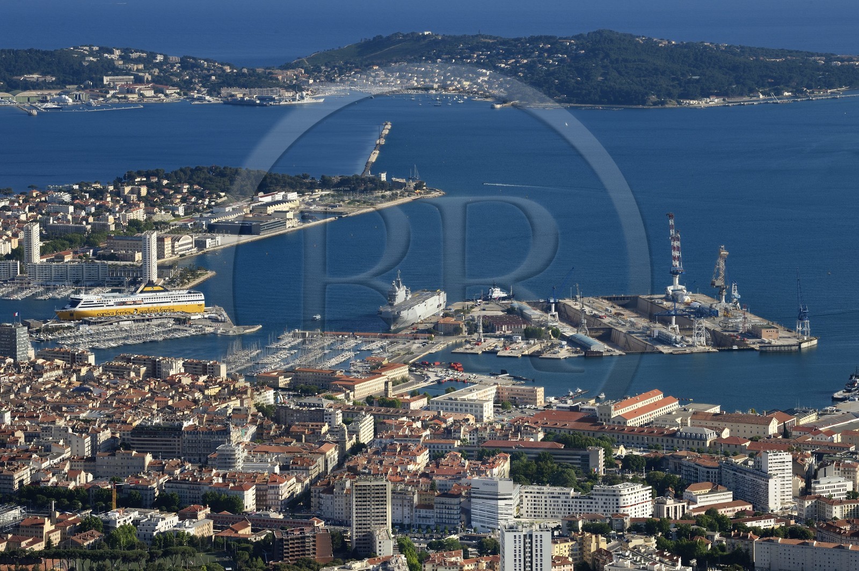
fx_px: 3099
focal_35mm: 130
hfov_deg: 15.8
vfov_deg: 10.5
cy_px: 286
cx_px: 430
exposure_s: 1/250
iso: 200
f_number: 14
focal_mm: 130
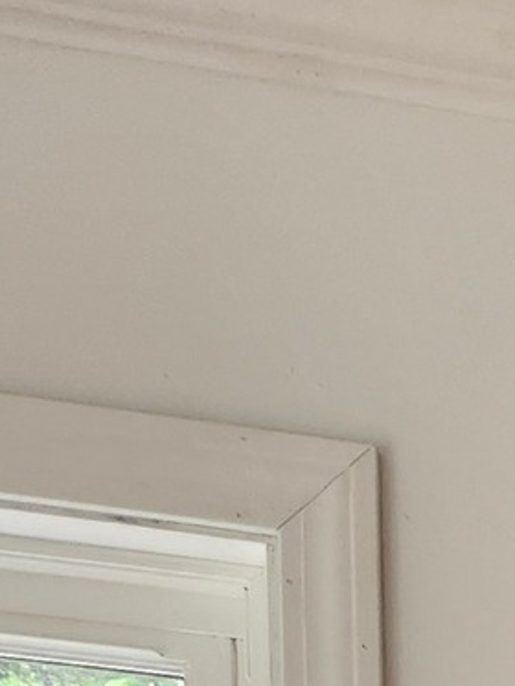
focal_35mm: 142
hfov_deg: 8.6
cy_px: 1850
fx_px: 2815
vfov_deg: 10.8
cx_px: 1584
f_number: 1.8
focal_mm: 5.4
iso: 160
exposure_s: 1/180
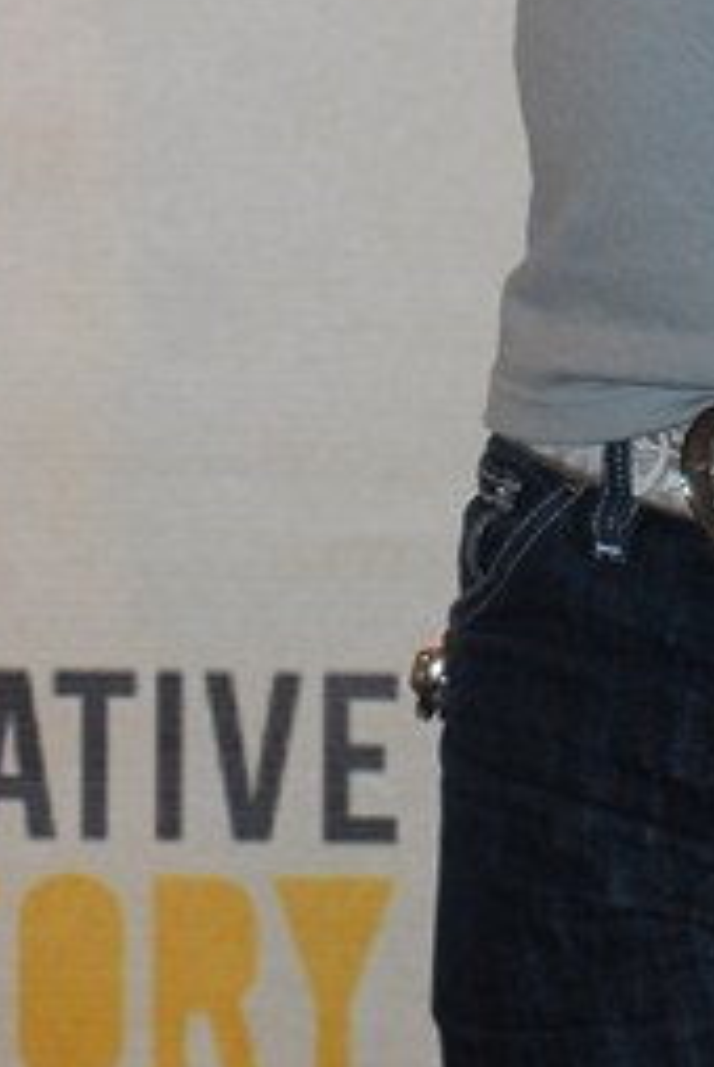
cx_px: 733
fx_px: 8692
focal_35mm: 293
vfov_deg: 6.9
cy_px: -468
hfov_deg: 4.7
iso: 320
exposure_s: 1/125
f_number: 5.6
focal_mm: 50
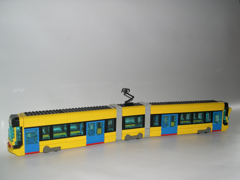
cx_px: 120
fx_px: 263
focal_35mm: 38
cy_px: 90
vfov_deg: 37.7
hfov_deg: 49.0
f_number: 2.8
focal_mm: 8
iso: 100
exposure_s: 1/60
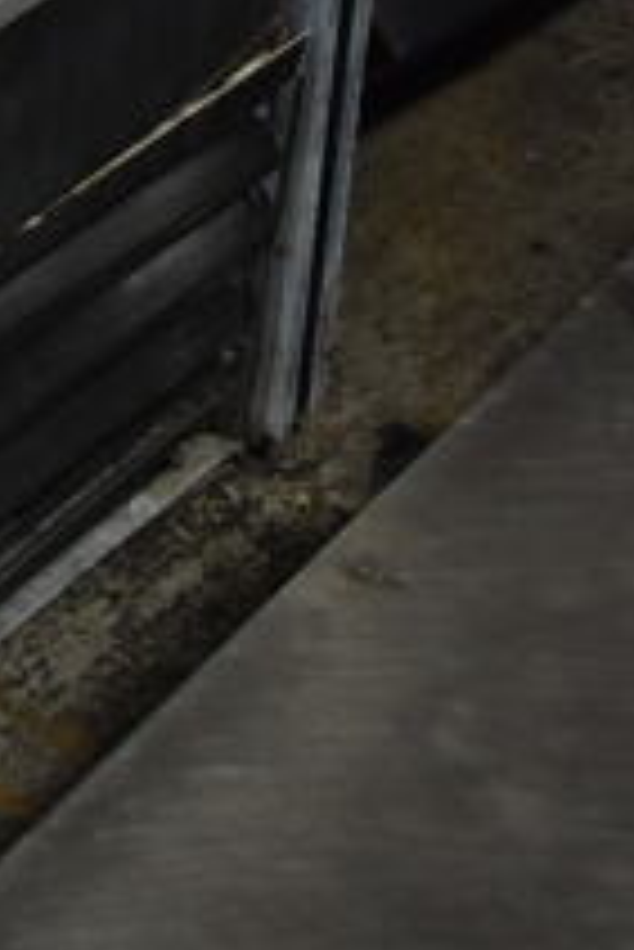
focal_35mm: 117
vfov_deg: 15.0
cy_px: -799
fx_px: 3085
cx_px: -656
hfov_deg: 10.7
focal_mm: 18
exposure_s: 1/125
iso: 500
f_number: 3.5
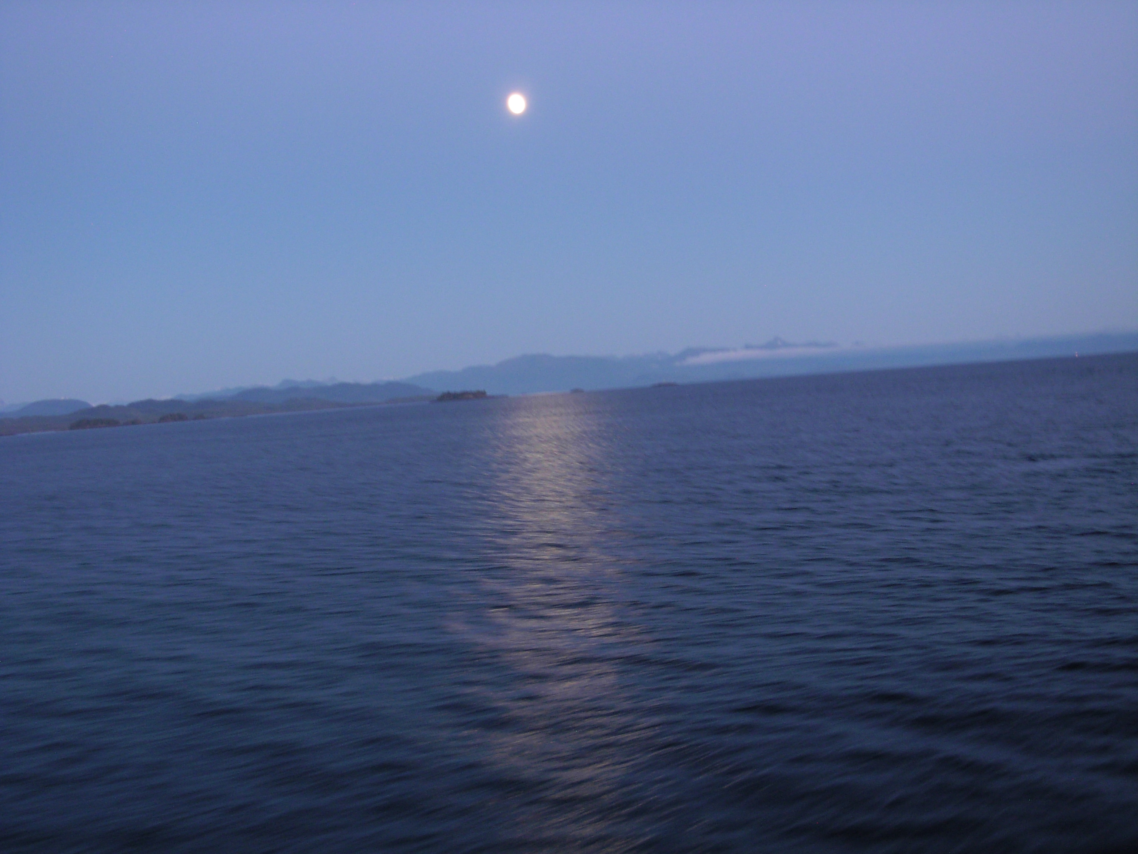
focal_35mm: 45
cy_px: 427
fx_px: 1479
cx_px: 569
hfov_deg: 42.1
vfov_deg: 32.2
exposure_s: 1/4
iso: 145
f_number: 3.1
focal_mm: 7.5
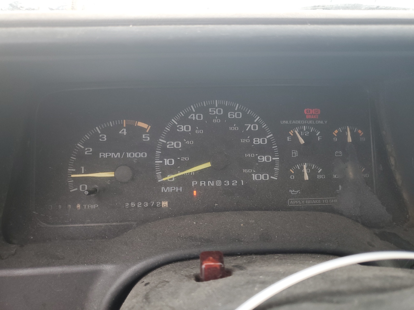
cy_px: 155
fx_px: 311
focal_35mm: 26
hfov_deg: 67.3
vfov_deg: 53.1
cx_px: 207
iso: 59
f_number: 1.5
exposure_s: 1/60.2
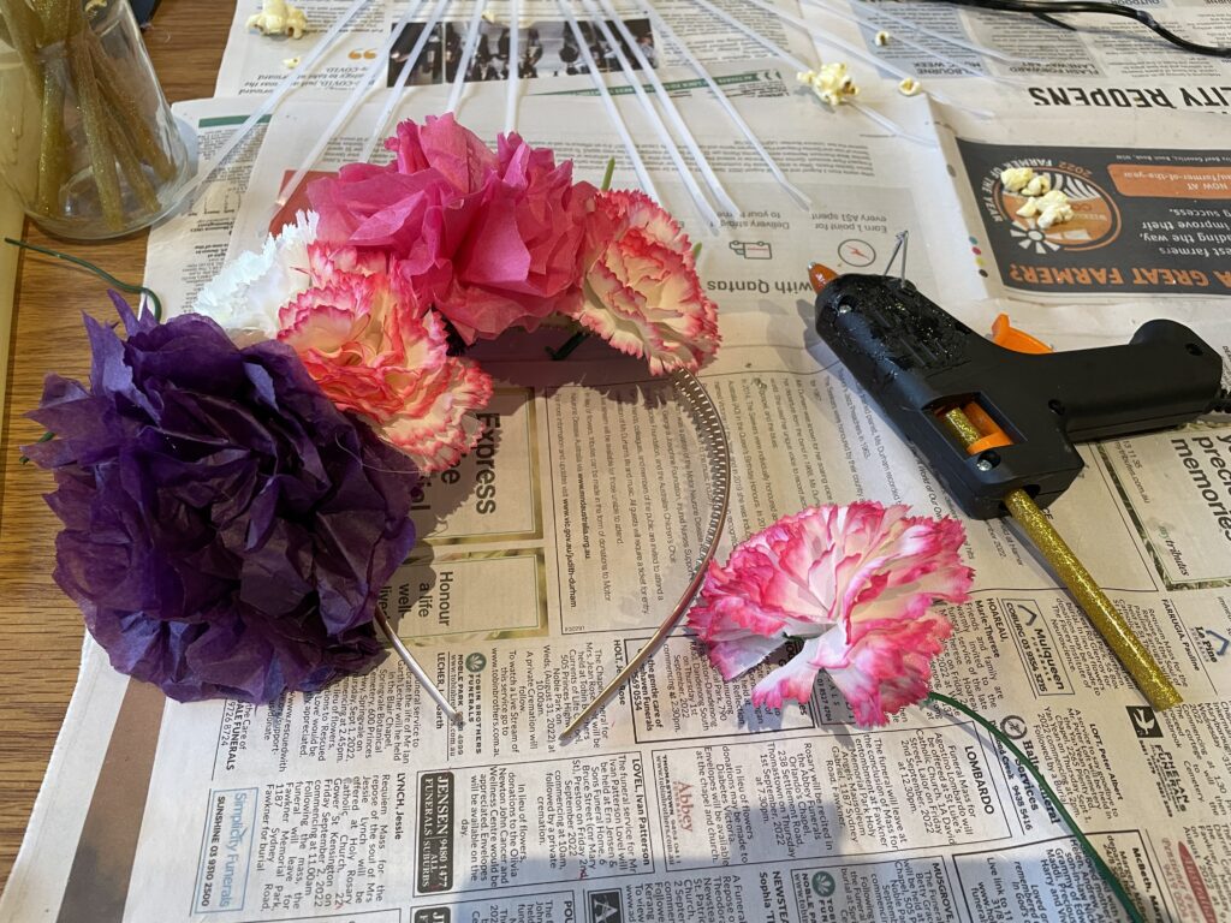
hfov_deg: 67.3
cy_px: 462
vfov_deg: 53.1
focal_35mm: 26
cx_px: 616
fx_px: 925
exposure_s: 1/65
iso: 125
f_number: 1.6
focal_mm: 4.2
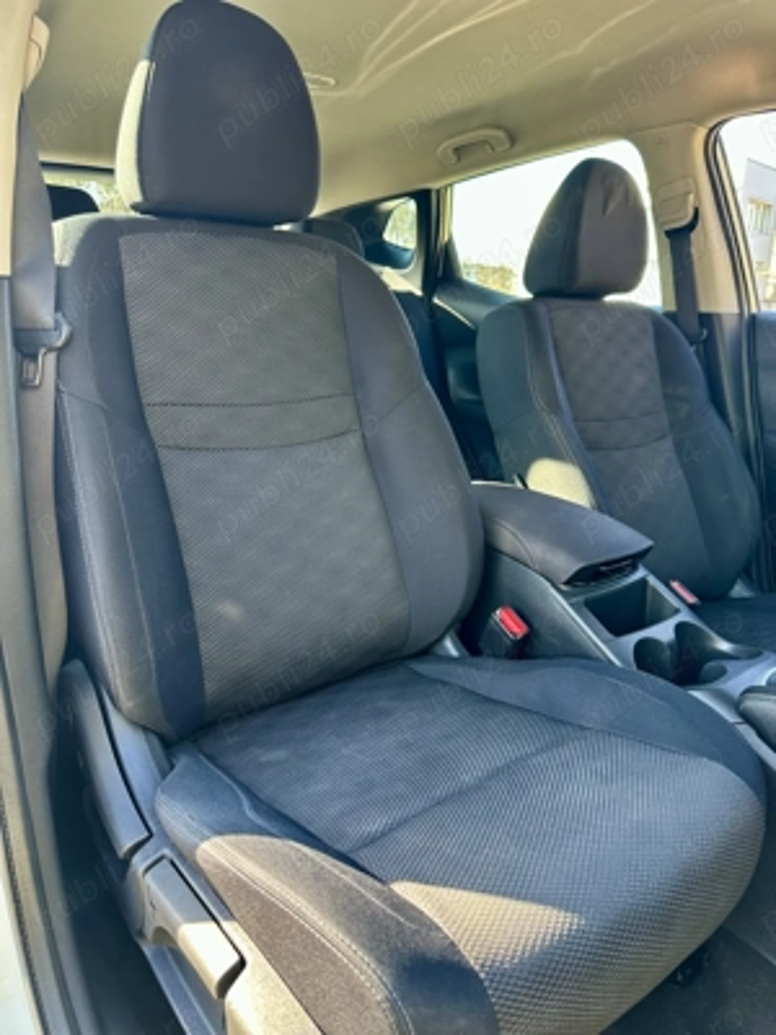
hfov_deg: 56.8
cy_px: 518
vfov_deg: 71.6
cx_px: 388
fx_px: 717
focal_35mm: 24
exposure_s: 1/127
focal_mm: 6.86
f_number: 1.78
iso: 100
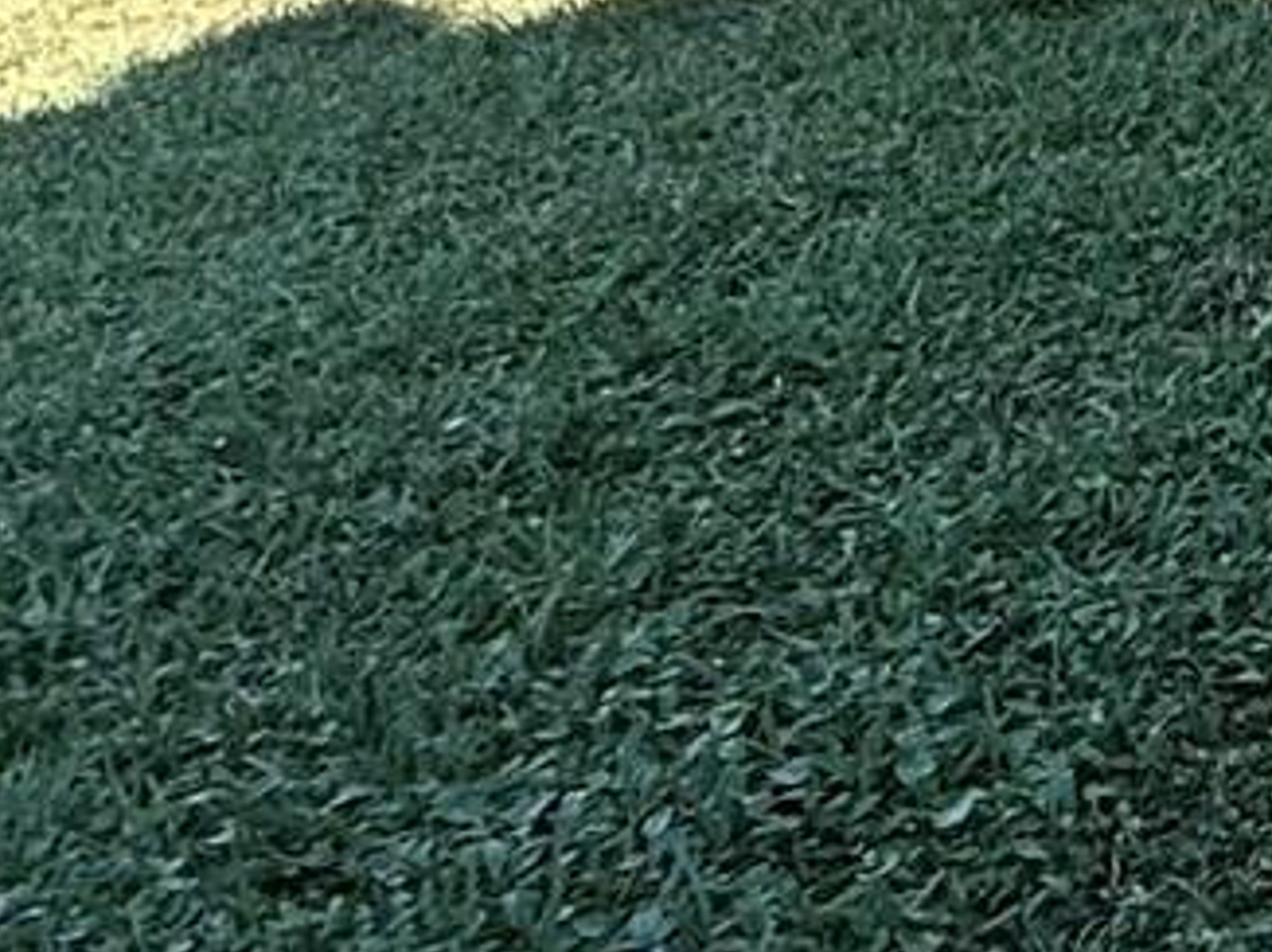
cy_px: -698
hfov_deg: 15.0
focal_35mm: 88
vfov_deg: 14.9
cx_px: 2946
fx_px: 3231
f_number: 2.2
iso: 50
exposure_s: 1/1033
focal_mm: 2.22
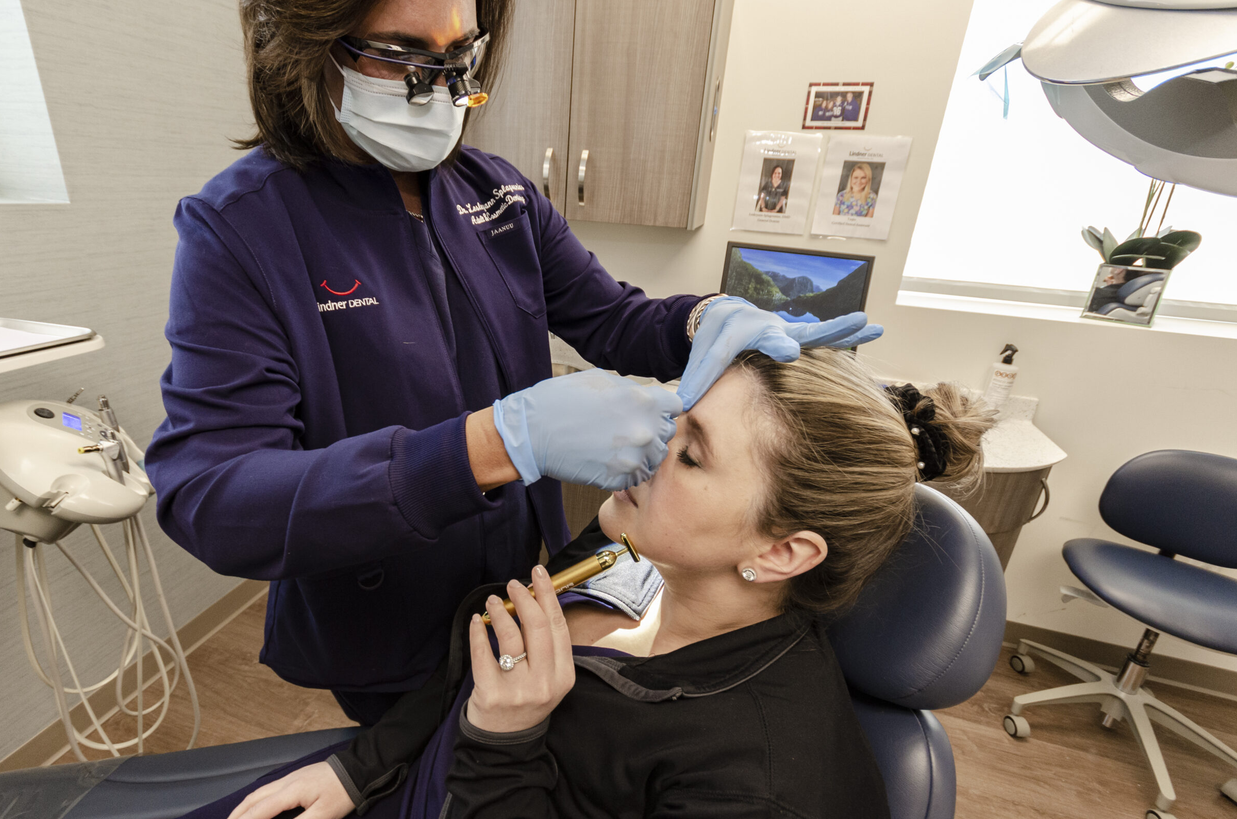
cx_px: 583
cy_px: 394
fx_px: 549
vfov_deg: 73.5
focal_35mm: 16
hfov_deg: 96.7
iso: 800
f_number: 5
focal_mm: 10
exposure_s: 1/25
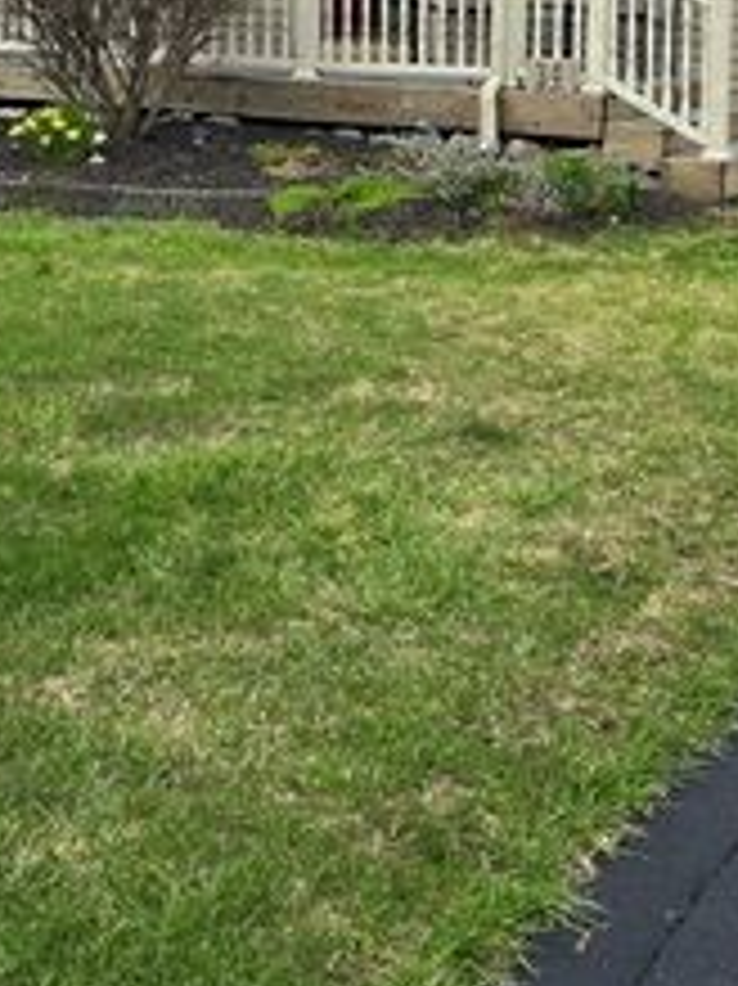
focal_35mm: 70
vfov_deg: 26.6
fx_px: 1992
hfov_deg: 20.7
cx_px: 621
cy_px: 56
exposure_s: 1/180
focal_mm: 6.3
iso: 12
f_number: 1.7
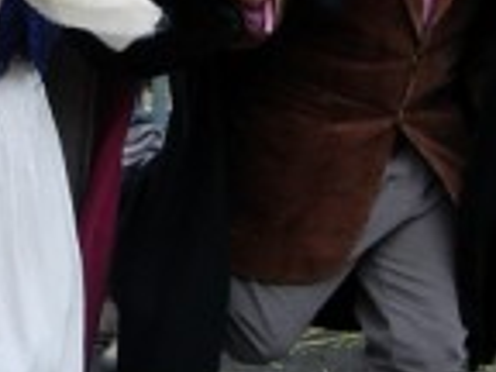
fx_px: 2422
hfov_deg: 11.6
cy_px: -138
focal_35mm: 169
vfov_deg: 8.6
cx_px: 65
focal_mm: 7.8
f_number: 2.8
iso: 64
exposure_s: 1/181
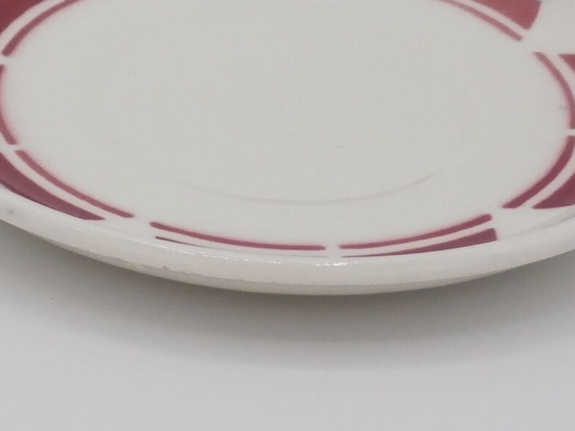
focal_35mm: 187
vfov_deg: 7.9
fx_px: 3106
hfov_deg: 10.4
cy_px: 44
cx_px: -161
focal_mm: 10.11
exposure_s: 1/640
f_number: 4.5
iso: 200
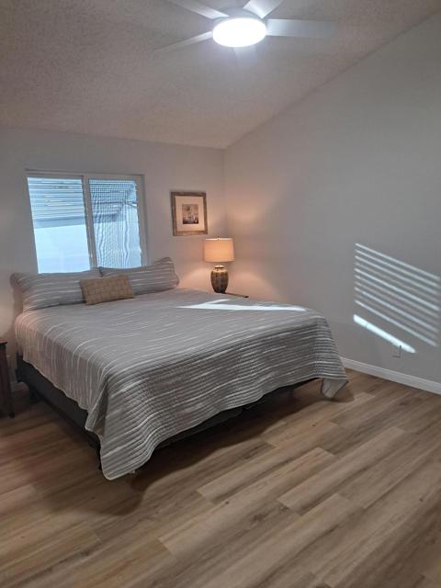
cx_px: 220
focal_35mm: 24
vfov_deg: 71.6
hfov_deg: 56.8
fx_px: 408
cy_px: 294
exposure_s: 1/60
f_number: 1.8
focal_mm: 5.23
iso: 125
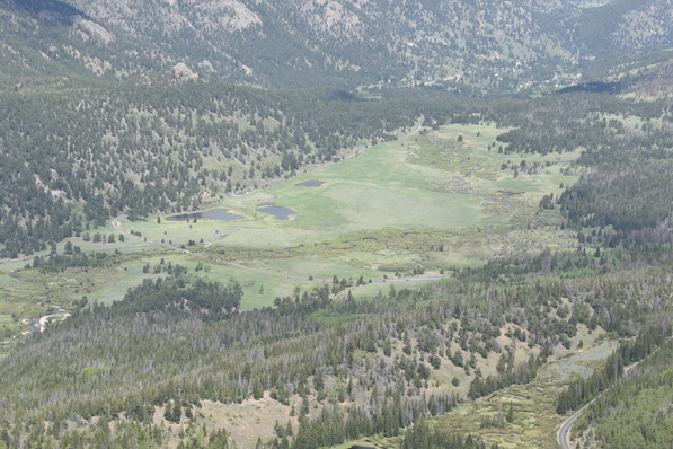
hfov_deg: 19.8
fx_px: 1925
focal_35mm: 103
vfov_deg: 13.3
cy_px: 238
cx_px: 221
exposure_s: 1/250
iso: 100
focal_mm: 48
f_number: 8
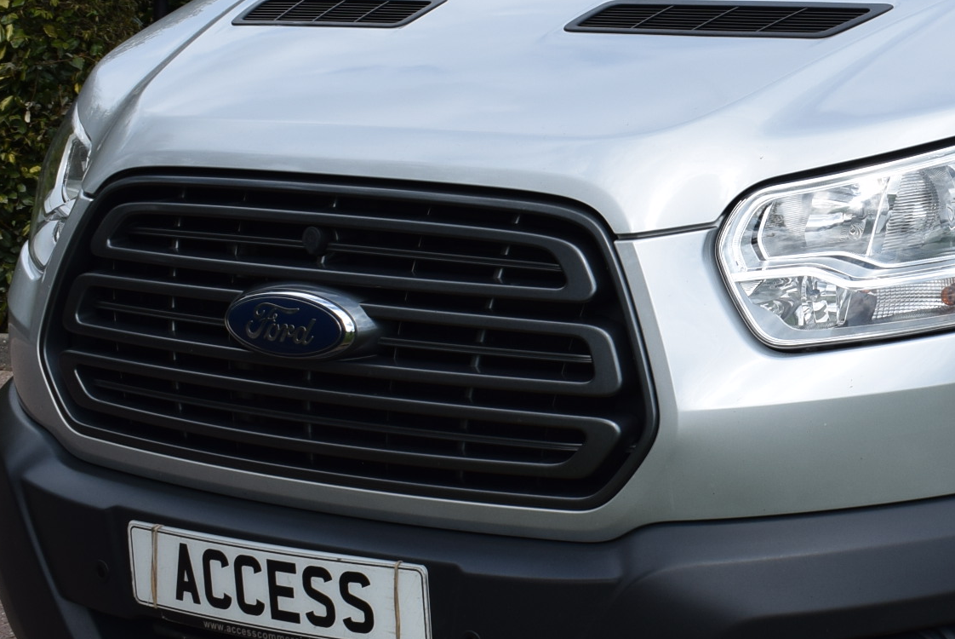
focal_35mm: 88
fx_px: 2336
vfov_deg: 15.5
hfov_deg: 22.3
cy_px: 167
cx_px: 949
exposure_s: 1/320
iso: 200
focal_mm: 22
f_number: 9
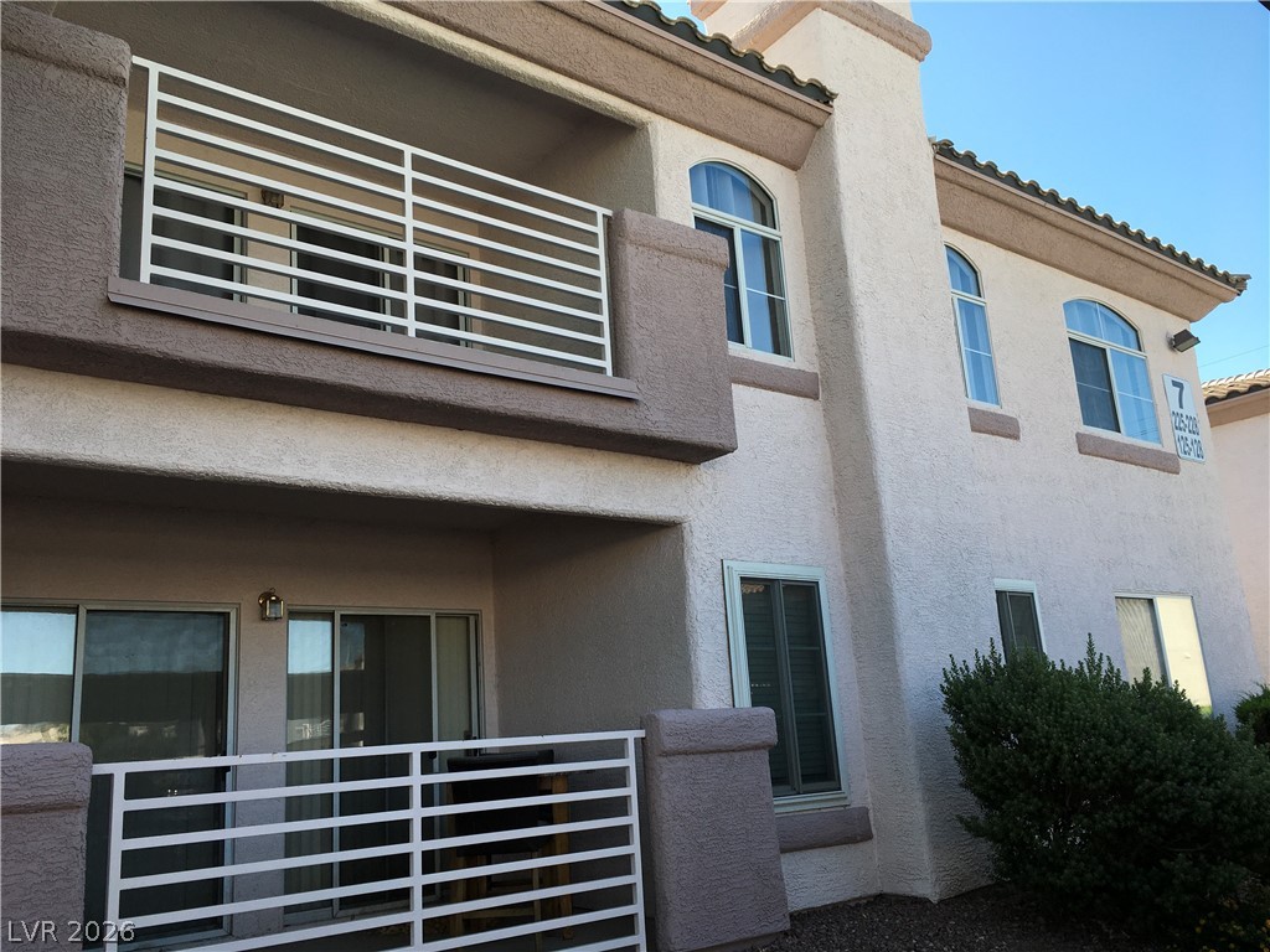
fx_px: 1064
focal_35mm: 29
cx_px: 635
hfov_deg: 61.7
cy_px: 476
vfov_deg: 48.2
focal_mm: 4.15
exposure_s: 1/527
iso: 25
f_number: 2.2
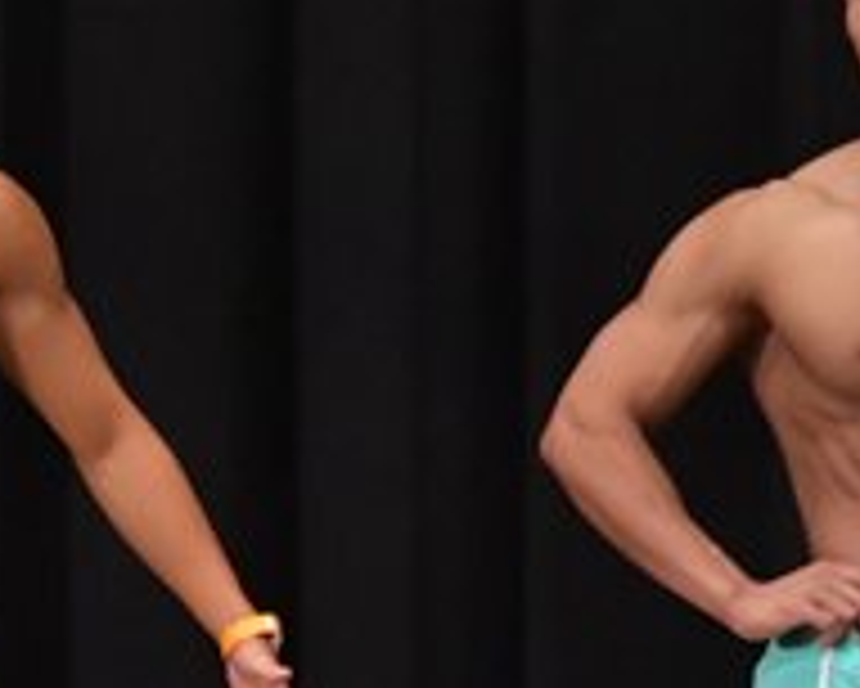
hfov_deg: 2.3
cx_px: -700
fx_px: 21060
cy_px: 576
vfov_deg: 1.9
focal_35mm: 827
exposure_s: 1/400
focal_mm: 145
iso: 5000
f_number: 5.6
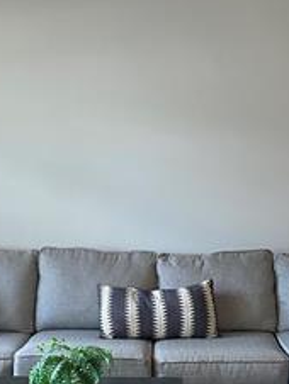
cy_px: 328
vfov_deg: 27.4
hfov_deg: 21.3
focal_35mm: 69
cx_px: 167
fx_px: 767
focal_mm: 4.25
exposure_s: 1/60
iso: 125
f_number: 1.8
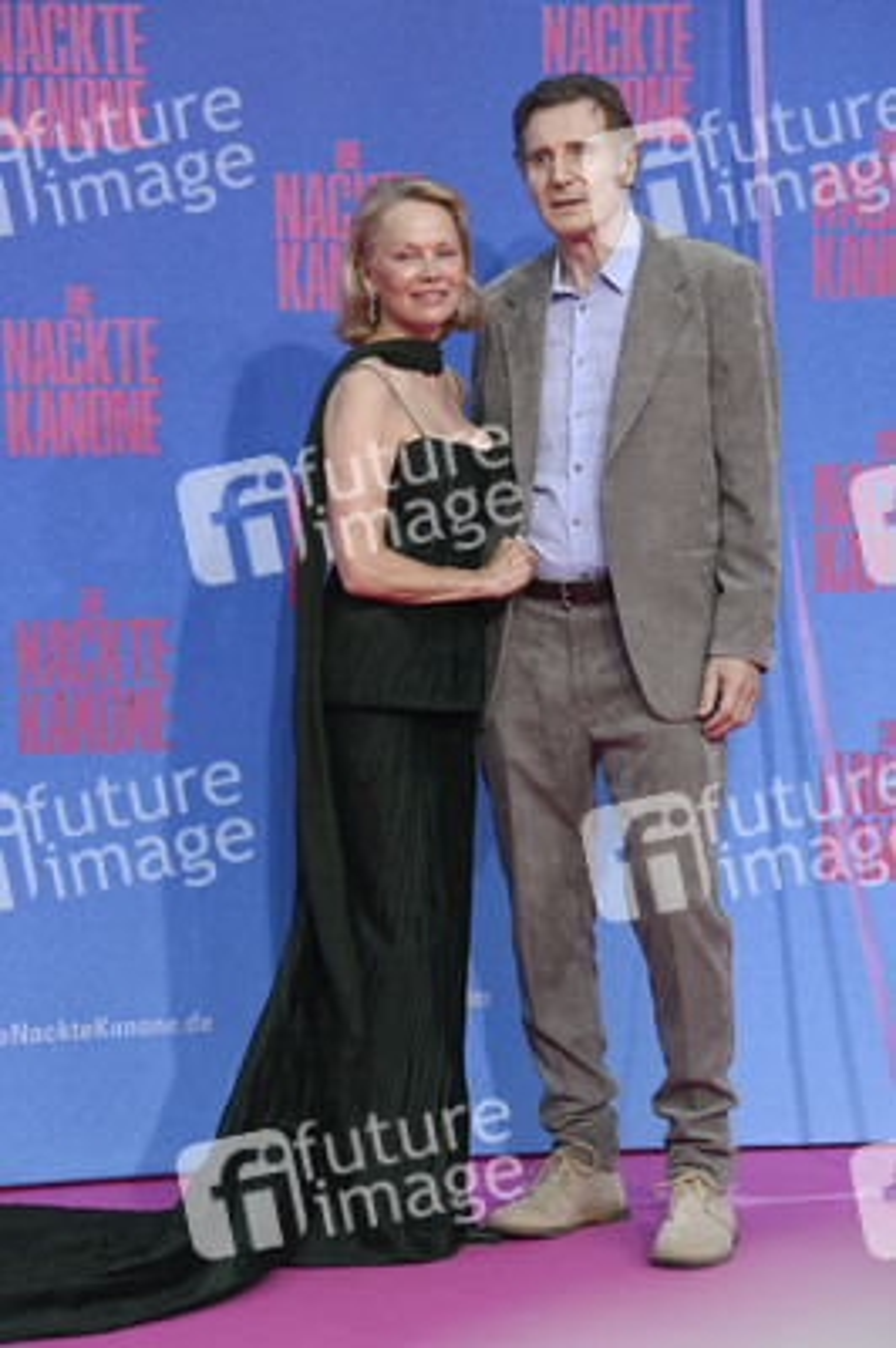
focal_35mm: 125
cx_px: 448
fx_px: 4674
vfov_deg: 16.4
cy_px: 674
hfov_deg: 10.9
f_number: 6.3
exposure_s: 1/250
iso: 250
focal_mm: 125
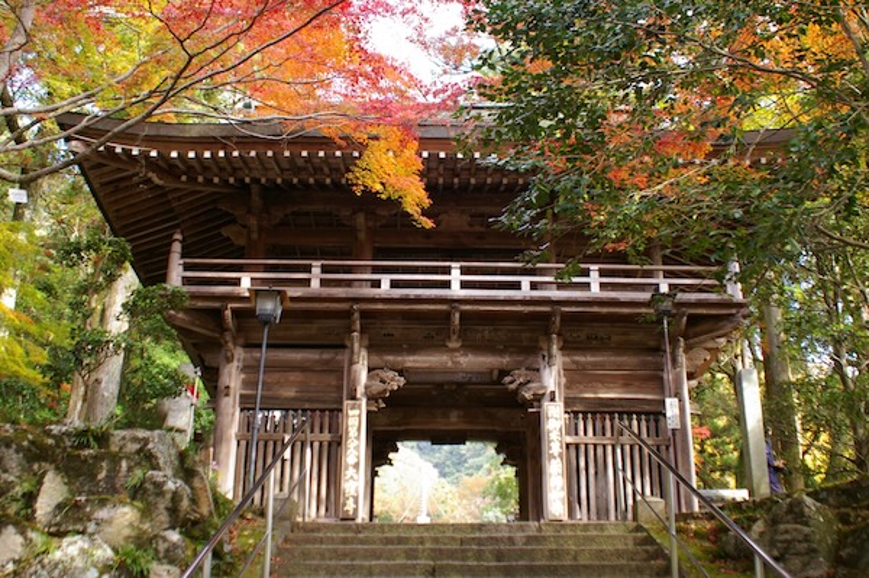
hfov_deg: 46.4
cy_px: 289
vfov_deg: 31.8
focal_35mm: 42
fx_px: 1013
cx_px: 434
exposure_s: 1/90
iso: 400
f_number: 4
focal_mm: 28
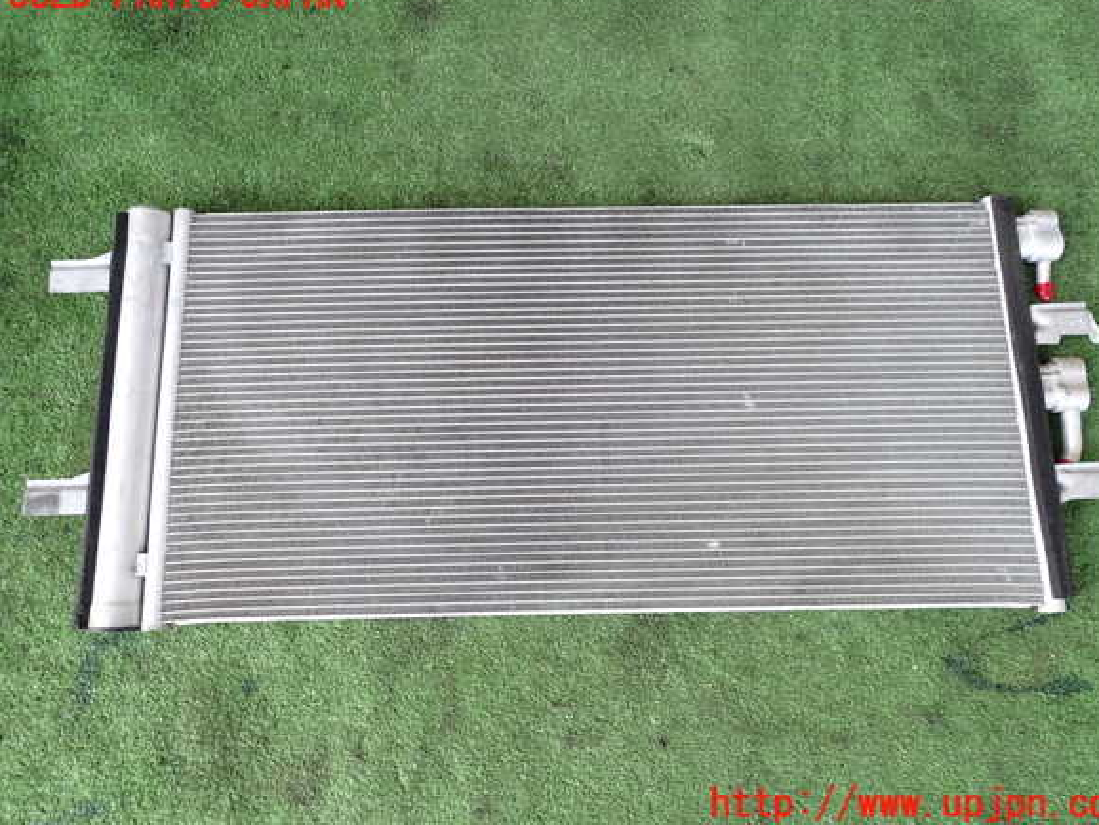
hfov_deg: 67.3
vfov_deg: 53.1
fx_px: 826
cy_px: 400
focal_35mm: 26
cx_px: 569
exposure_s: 1/60
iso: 100
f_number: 2.8
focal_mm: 4.5
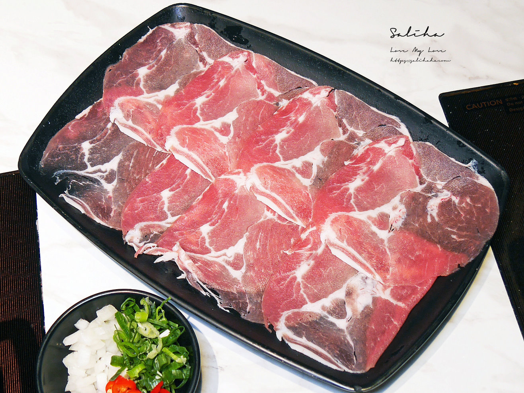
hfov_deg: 34.3
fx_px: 848
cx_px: 262
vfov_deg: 26.1
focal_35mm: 56
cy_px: 196
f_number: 3.5
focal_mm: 14
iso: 250
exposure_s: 1/60
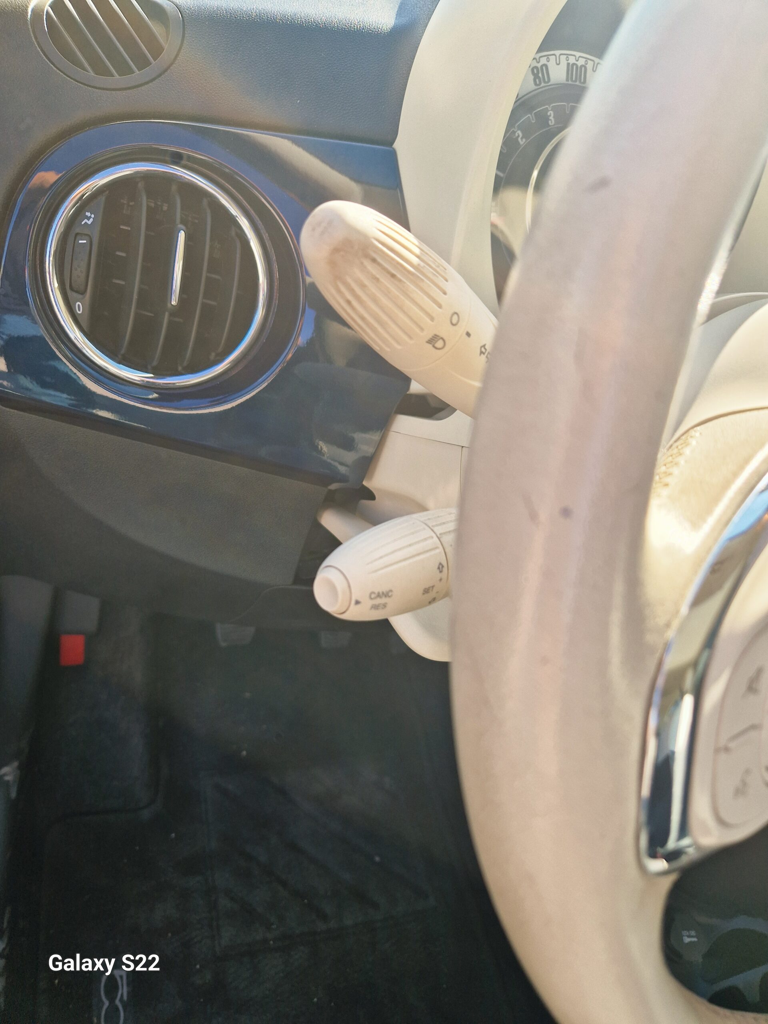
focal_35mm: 23
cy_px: 512
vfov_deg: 73.9
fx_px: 680
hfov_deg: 58.9
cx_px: 384
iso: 50
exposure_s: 1/279
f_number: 1.8
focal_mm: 5.4
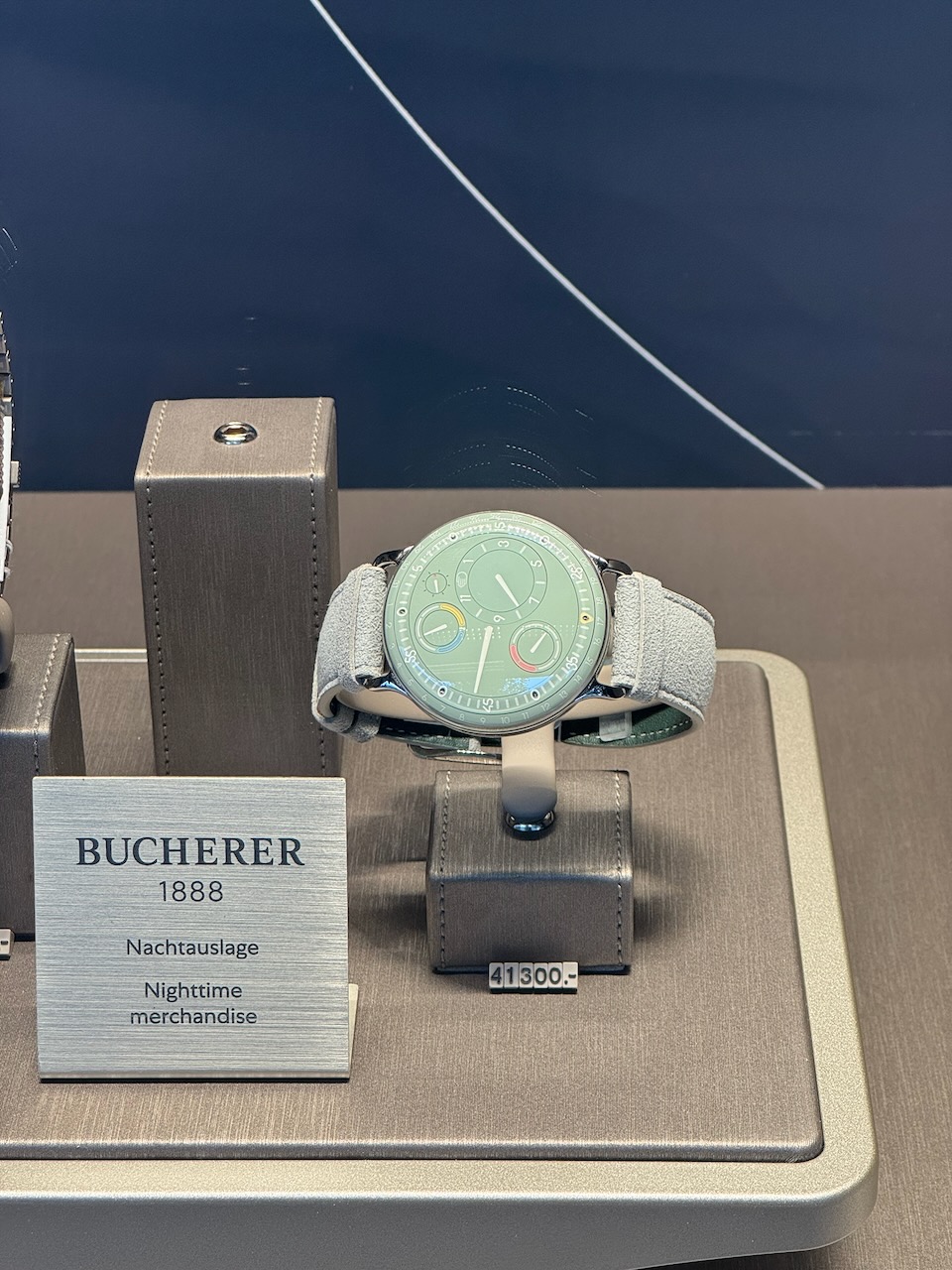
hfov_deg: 19.1
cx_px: 476
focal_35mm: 77
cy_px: 635
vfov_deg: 25.3
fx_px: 2824
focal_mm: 9
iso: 100
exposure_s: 1/123
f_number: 2.8
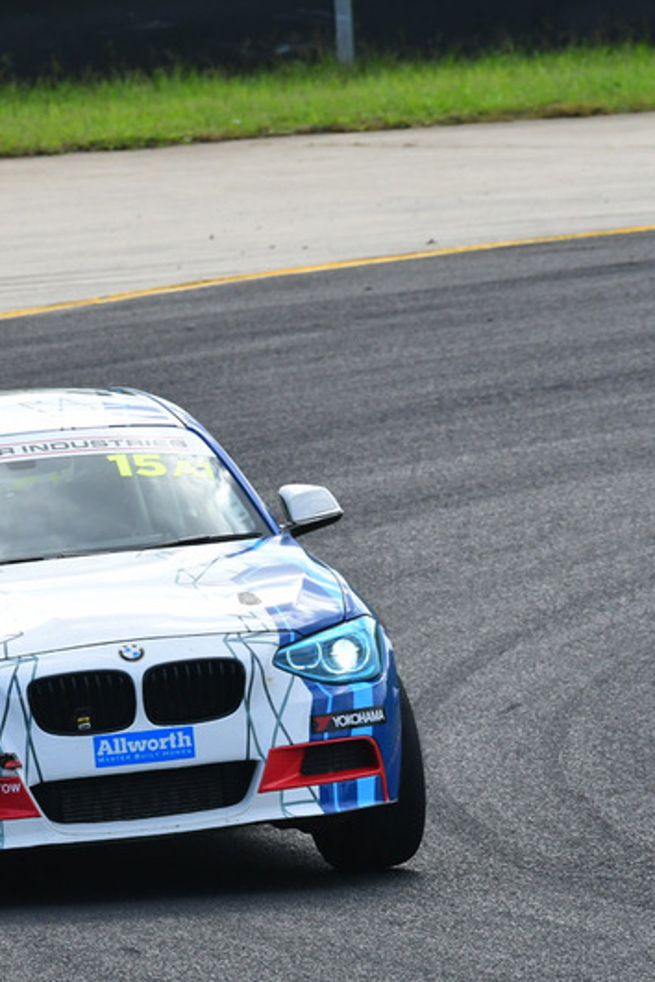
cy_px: 490
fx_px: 20958
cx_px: 30
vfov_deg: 2.7
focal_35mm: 768
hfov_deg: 1.8
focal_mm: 340
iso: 800
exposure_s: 1/640
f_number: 10
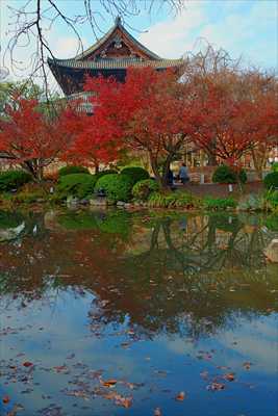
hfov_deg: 33.4
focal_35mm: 40
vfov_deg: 48.4
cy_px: 208
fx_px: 463
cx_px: 139
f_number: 6.3
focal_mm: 40
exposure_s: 1/100
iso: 100
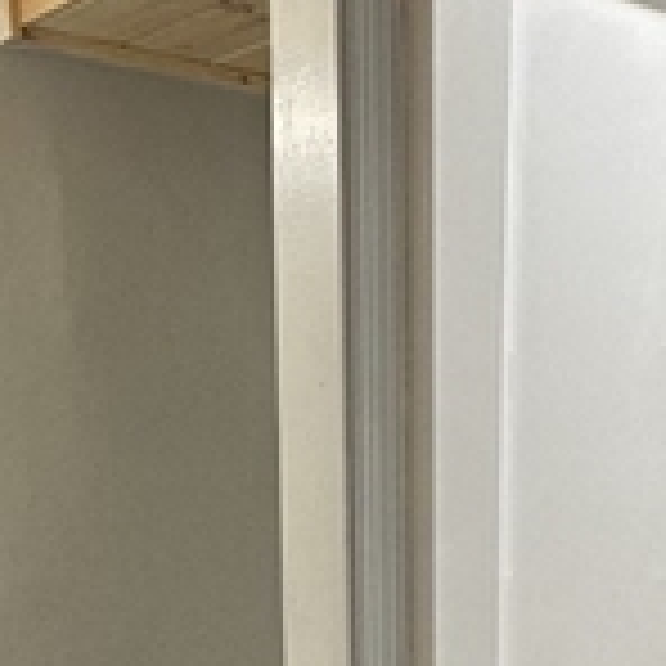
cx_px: 324
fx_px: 1393
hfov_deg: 26.9
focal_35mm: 64
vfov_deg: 25.0
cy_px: 729
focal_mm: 2.22
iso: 160
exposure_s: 1/120
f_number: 2.2
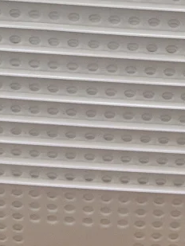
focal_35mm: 121
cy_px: -236
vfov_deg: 13.9
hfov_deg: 12.3
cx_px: 104
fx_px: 862
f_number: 1.6
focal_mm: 5.1
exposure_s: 1/50
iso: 100
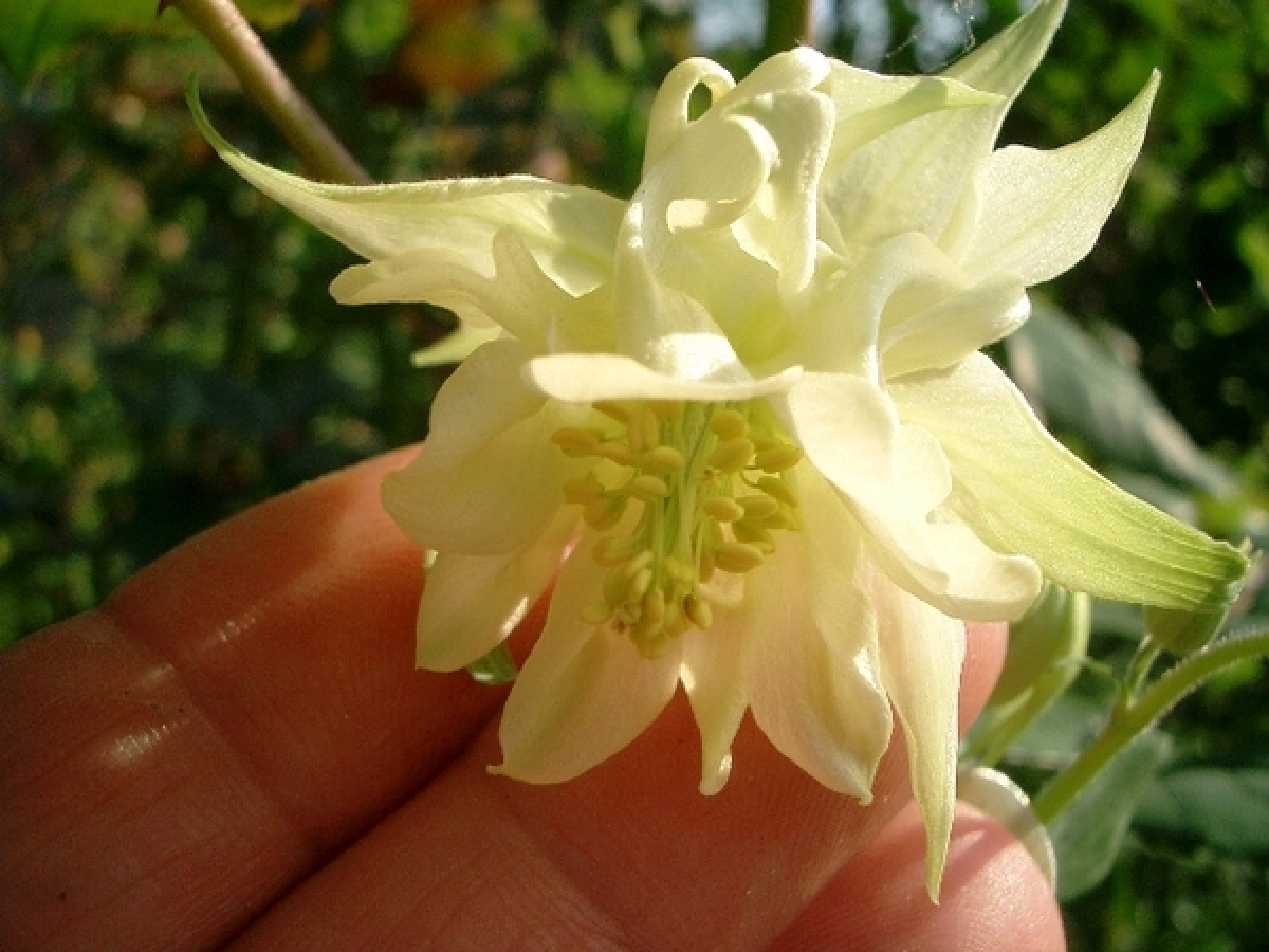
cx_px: 634
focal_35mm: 35
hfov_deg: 52.6
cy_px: 476
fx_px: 1283
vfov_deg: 40.7
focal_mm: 5.8
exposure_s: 1/400
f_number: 4.3
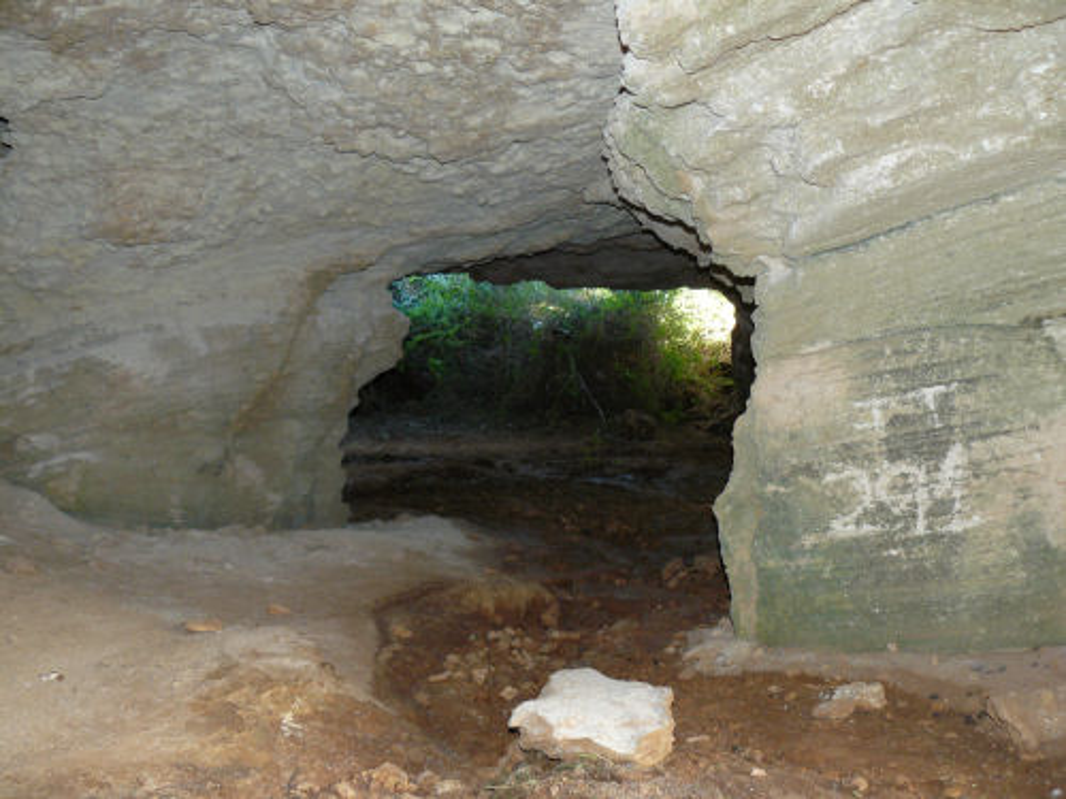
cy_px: 400
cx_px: 533
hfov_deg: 51.4
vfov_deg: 39.7
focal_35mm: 36
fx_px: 1109
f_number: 2.8
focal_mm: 6
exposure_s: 1/30
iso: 160
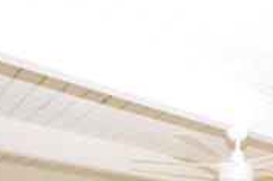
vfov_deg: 21.4
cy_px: 262
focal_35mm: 54
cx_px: 210
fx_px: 409
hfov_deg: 36.0
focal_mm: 10
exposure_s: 1/100
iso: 800
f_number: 5
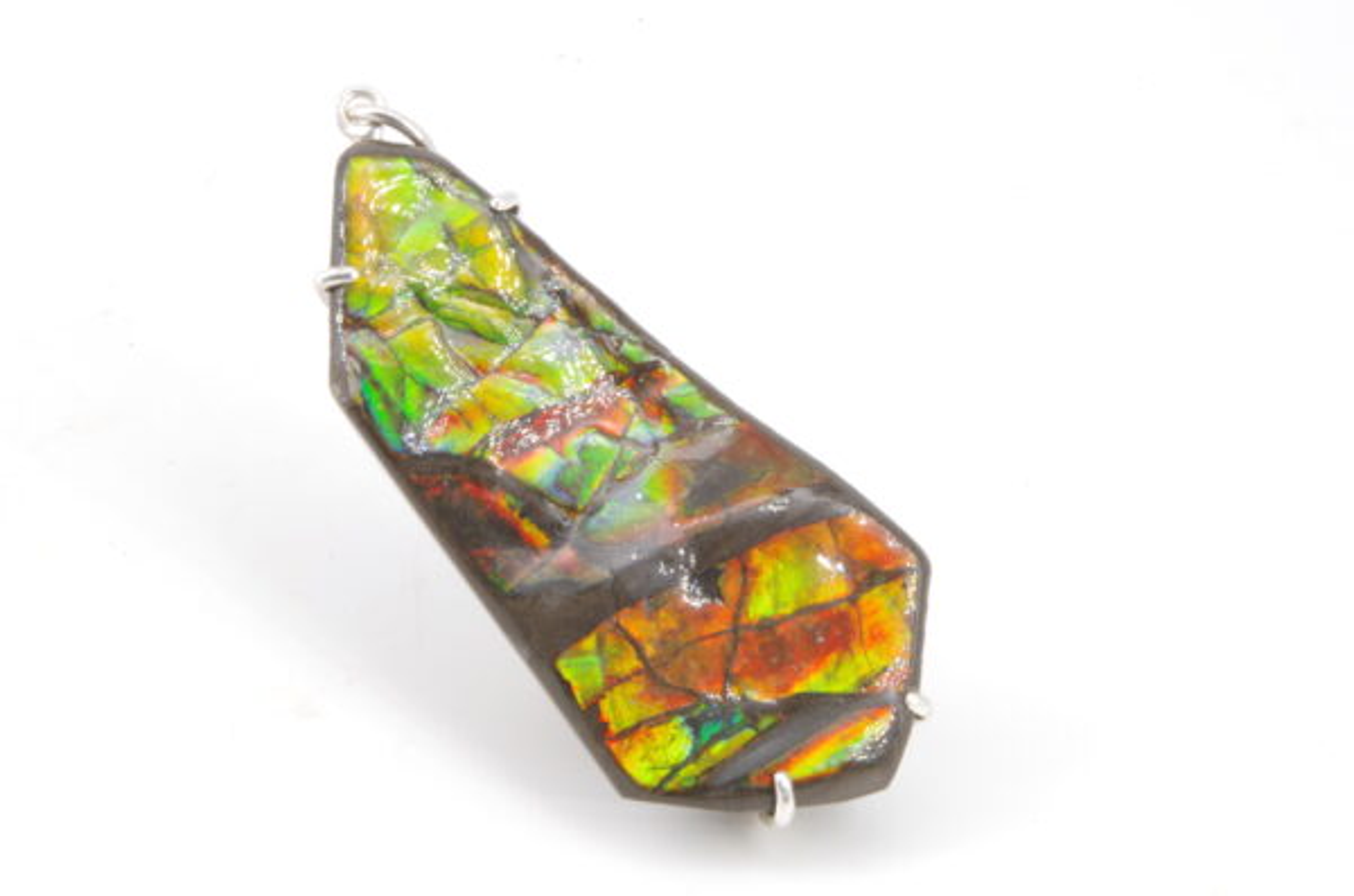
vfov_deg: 18.1
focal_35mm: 75
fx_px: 2814
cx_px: 677
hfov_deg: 27.1
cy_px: 448
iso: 100
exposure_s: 1/1.25
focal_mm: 50
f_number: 6.3
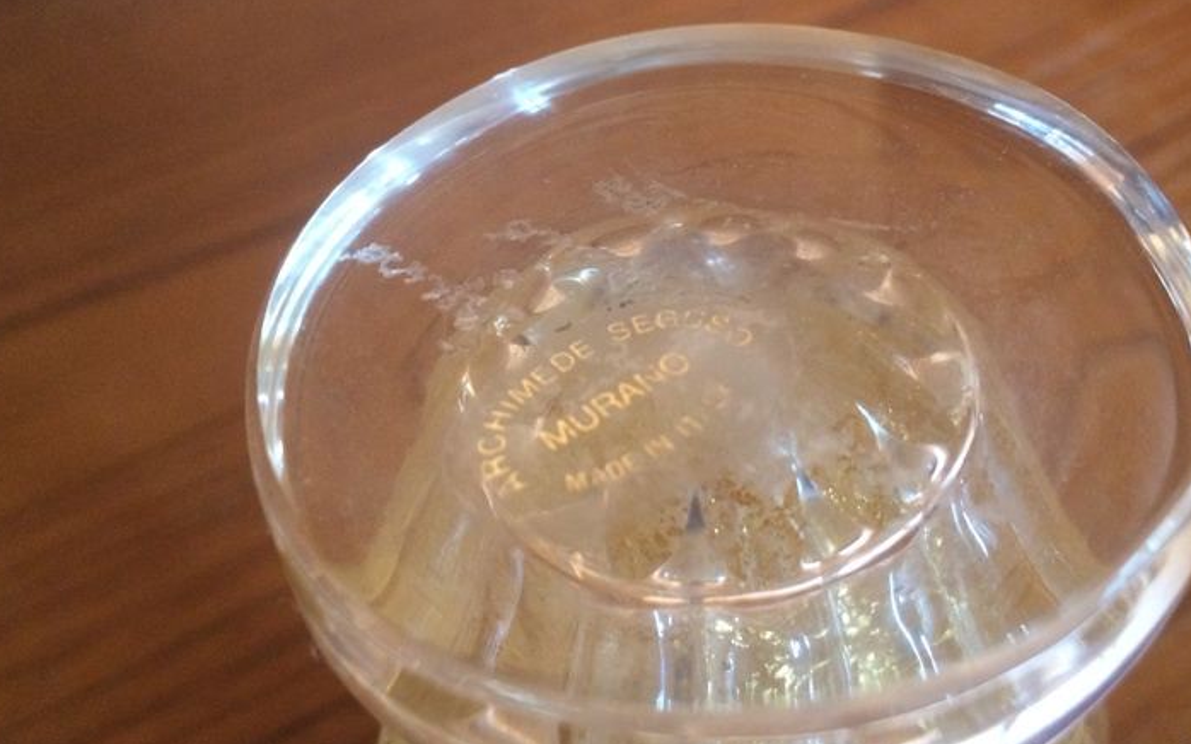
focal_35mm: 41
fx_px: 1331
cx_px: 691
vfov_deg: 31.2
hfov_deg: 48.0
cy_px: 320
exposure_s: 1/30
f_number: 2.2
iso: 250
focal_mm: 4.12
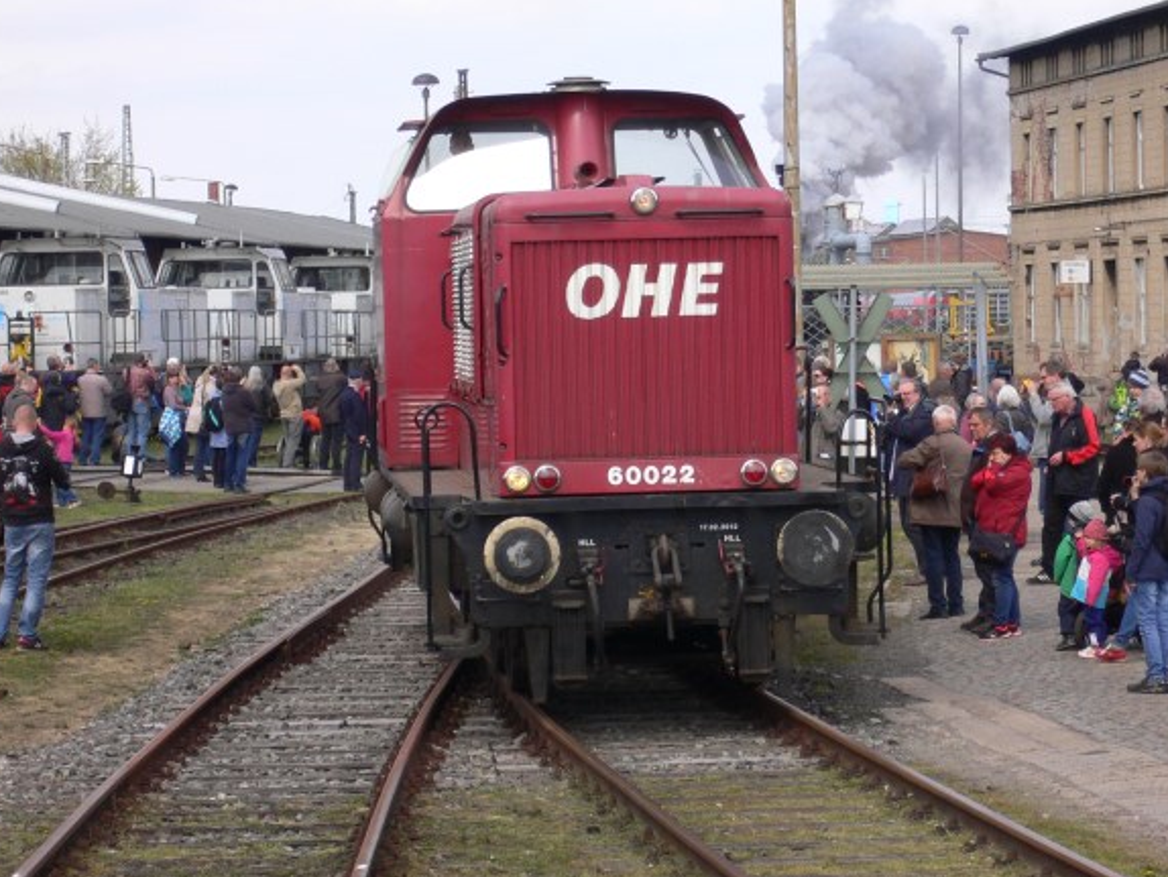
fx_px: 4321
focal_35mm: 128
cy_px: 384
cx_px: 617
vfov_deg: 11.6
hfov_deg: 15.4
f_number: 5
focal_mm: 17.4
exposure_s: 1/320
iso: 100
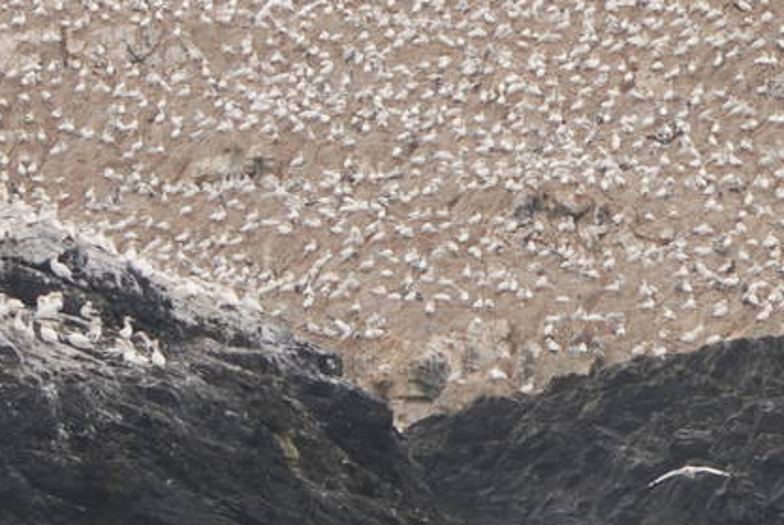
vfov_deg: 3.4
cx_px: 964
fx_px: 8785
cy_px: -35
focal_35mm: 403
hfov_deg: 5.1
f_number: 5.6
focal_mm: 70
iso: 140
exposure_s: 1/500
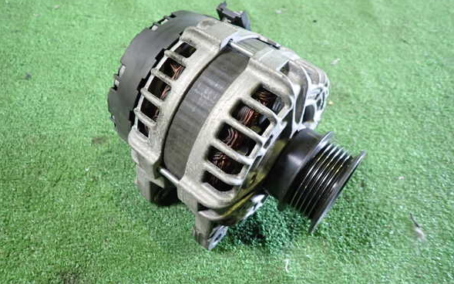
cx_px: 229
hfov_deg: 68.4
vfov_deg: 46.0
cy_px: 150
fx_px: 334
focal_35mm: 27
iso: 500
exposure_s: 1/30
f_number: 2
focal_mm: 4.5
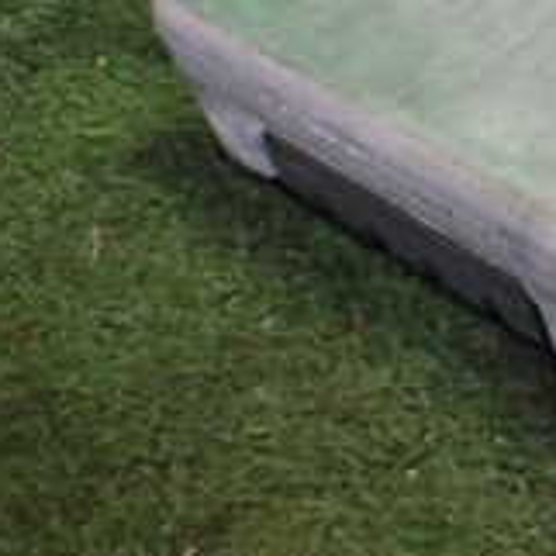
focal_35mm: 99
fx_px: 1799
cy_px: 114
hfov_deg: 16.5
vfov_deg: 17.4
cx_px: 742
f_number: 2.3
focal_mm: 5.4
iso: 640
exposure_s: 1/125
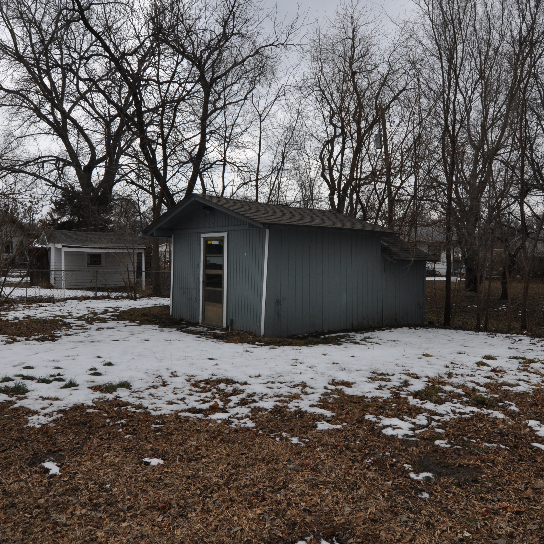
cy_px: 270
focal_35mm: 26
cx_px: 291
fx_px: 456
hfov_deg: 61.5
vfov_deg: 61.6
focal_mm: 13
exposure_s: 1/320
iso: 200
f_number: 9
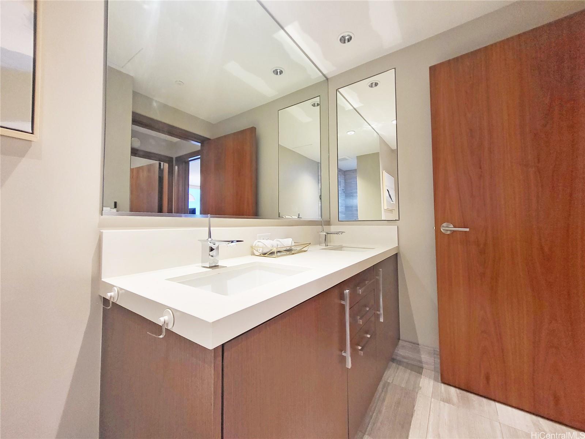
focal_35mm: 13
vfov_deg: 89.9
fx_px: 220
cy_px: 220
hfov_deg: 106.2
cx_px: 292
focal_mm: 1.74
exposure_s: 1/60
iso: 400
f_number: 2.2
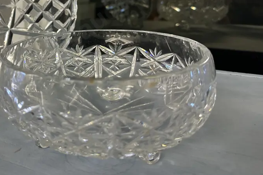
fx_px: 277
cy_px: 43
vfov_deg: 34.3
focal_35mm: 38
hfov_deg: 49.0
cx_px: 70
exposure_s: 1/50
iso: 125
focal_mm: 6.86
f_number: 1.78
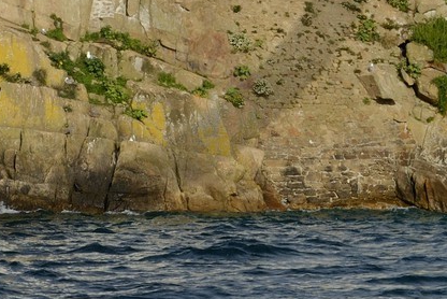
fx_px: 2957
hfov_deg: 8.6
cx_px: -32
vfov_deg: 5.7
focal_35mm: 238
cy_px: -208
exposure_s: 1/640
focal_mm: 62
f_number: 13
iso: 400
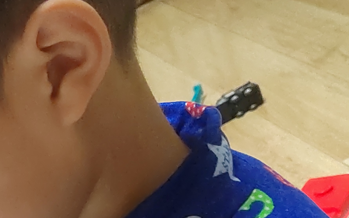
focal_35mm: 107
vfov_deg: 10.9
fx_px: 1018
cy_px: 474
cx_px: -60
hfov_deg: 18.5
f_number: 1.9
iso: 3063
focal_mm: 5.52
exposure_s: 1/50
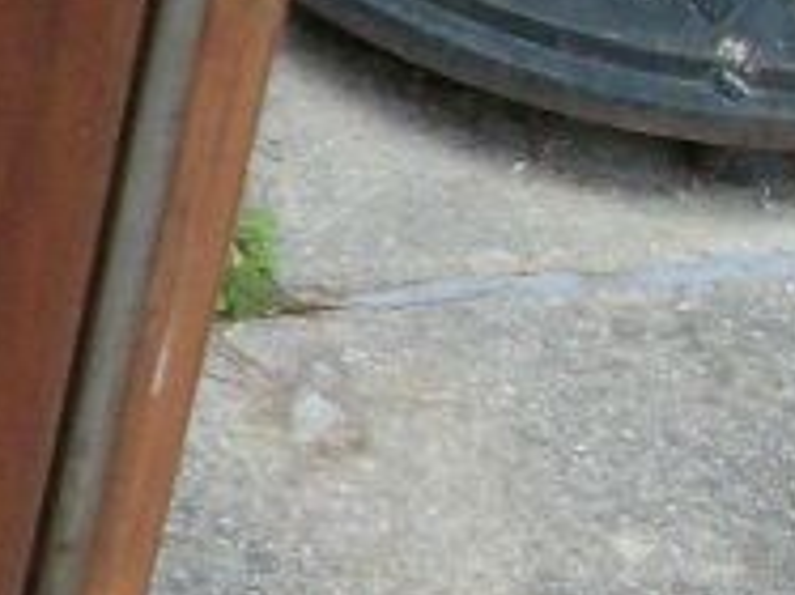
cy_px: 174
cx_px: -1394
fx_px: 5026
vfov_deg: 6.8
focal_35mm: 219
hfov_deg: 8.0
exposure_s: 1/125
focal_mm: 5.7
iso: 80
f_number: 2.9
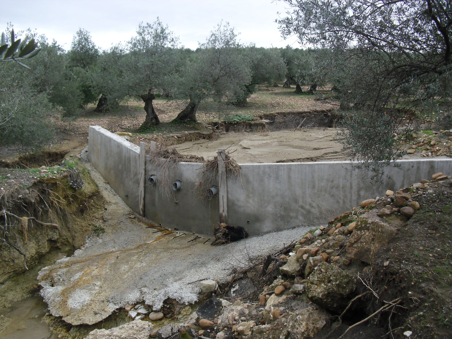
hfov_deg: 51.4
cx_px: 226
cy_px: 170
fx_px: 470
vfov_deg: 39.7
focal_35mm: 36
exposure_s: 1/160
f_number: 3.1
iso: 100
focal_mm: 6.3
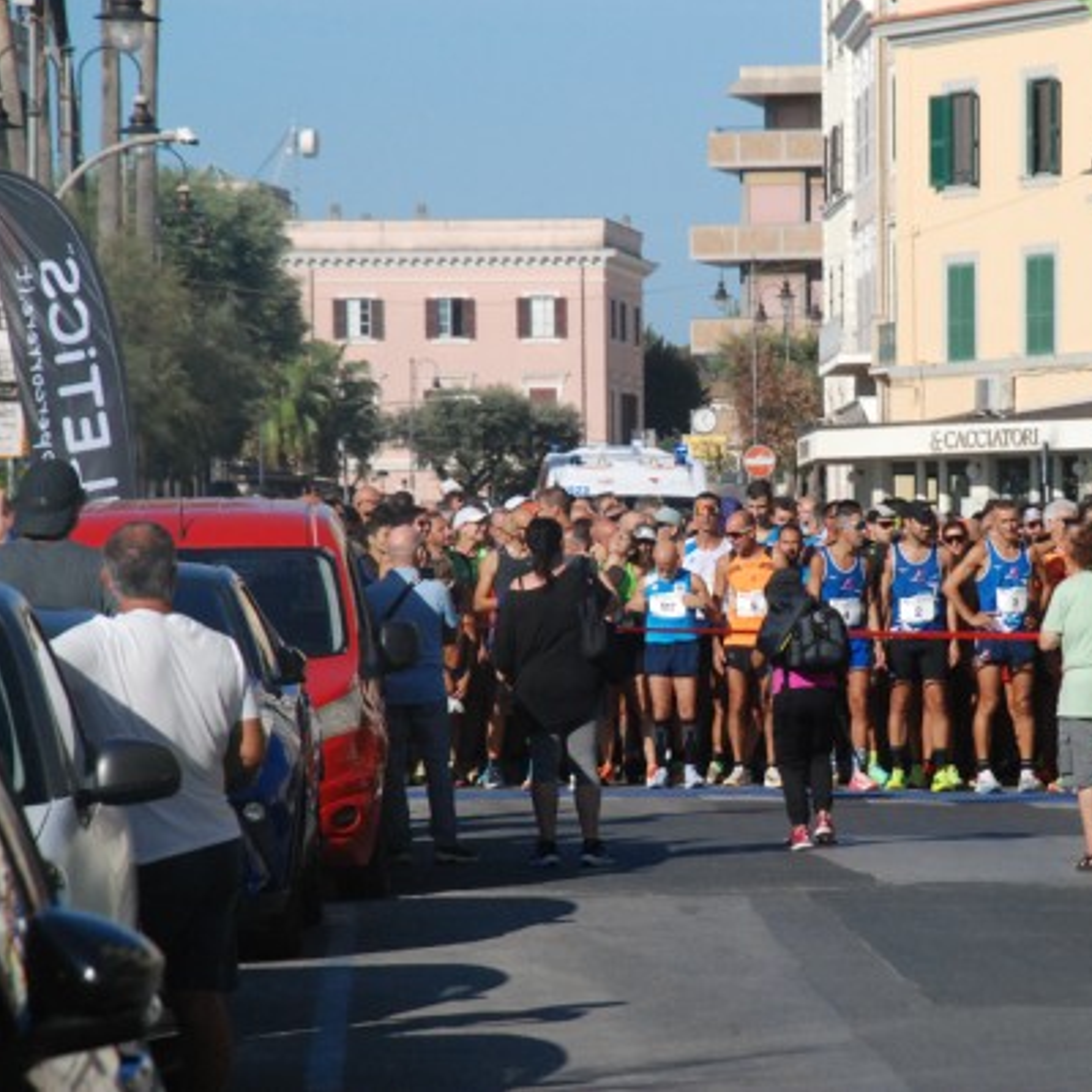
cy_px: 545
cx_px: 729
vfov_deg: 6.8
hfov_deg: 6.8
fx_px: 9231
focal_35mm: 259
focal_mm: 135
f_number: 9
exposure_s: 1/2000
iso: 1000
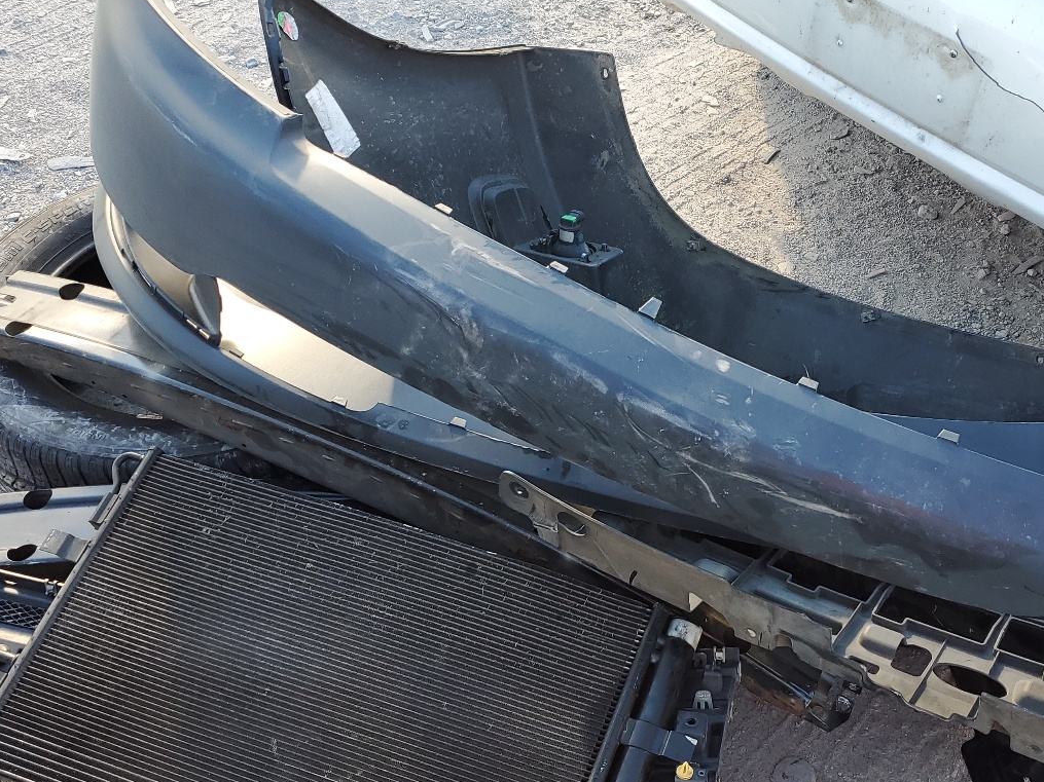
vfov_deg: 34.9
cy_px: 492
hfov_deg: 45.3
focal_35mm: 41
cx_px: 674
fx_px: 1236
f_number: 1.5
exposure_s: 1/244
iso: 50
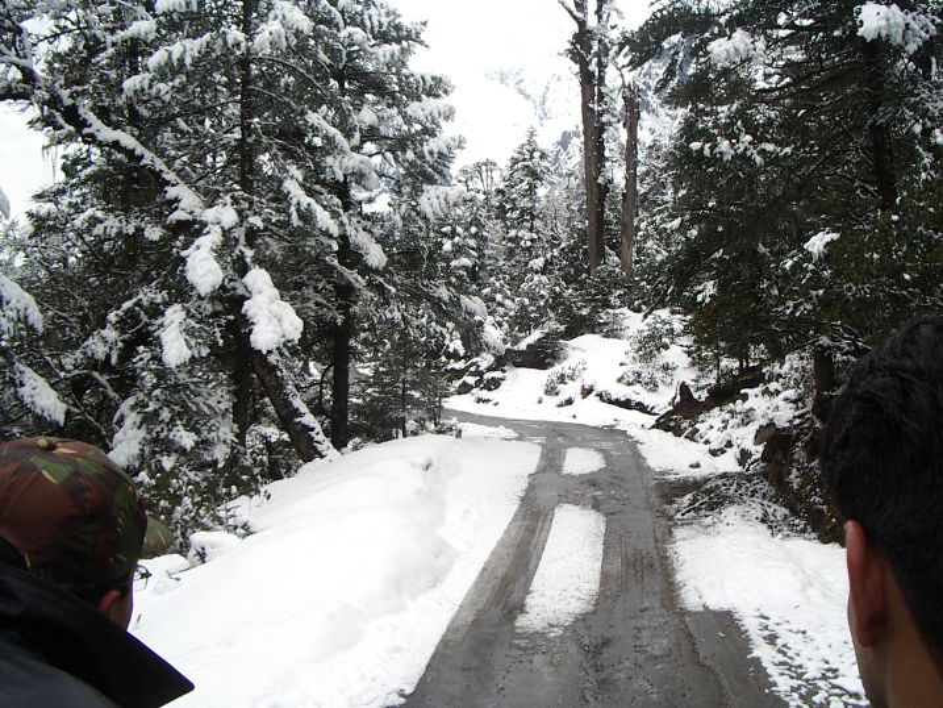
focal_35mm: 38
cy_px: 354
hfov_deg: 49.0
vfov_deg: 37.7
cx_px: 472
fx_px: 1035
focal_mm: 5.8
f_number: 4.8
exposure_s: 1/400
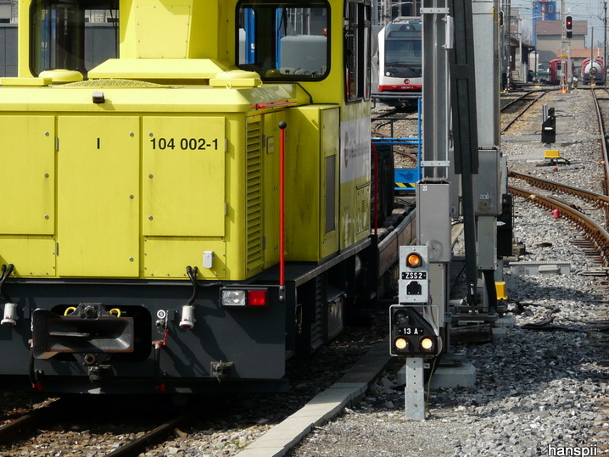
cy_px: 158
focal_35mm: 206
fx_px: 3625
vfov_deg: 7.2
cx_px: 193
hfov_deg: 9.6
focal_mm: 24.4
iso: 100
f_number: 5.6
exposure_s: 1/500
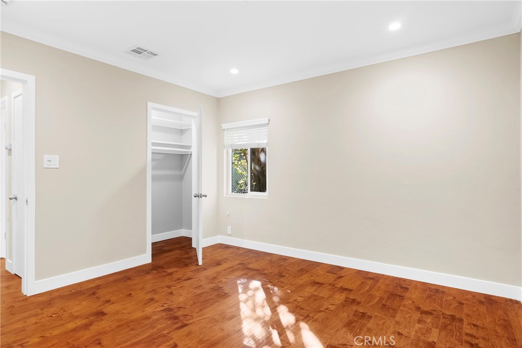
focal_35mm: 20
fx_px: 290
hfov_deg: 84.0
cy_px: 174
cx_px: 261
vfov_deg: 61.9
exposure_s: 1/10
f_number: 9.5
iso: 320
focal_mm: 20
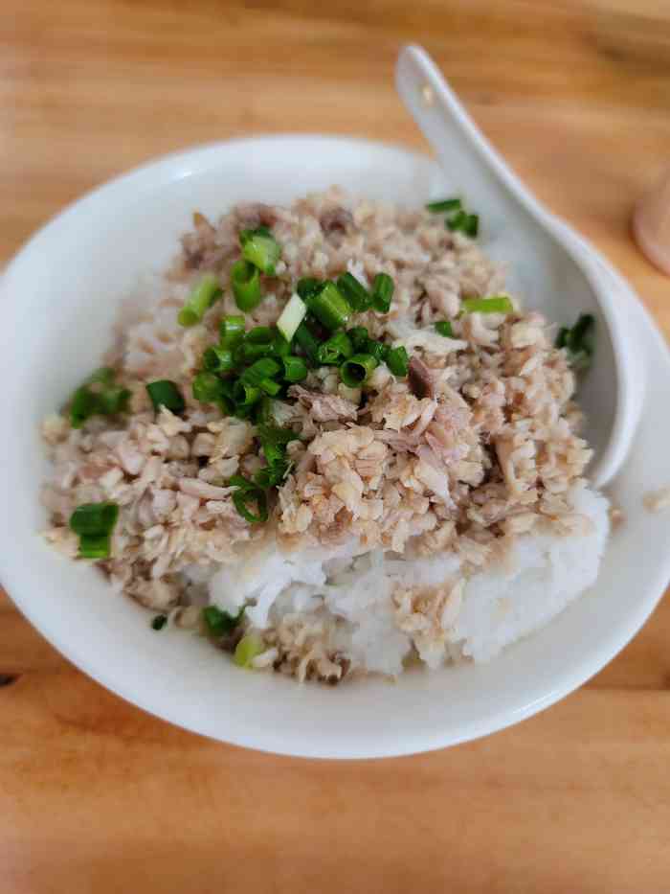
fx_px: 645
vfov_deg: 69.4
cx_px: 335
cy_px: 447
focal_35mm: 25
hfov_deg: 54.9
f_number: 1.8
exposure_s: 1/100
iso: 250
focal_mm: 7
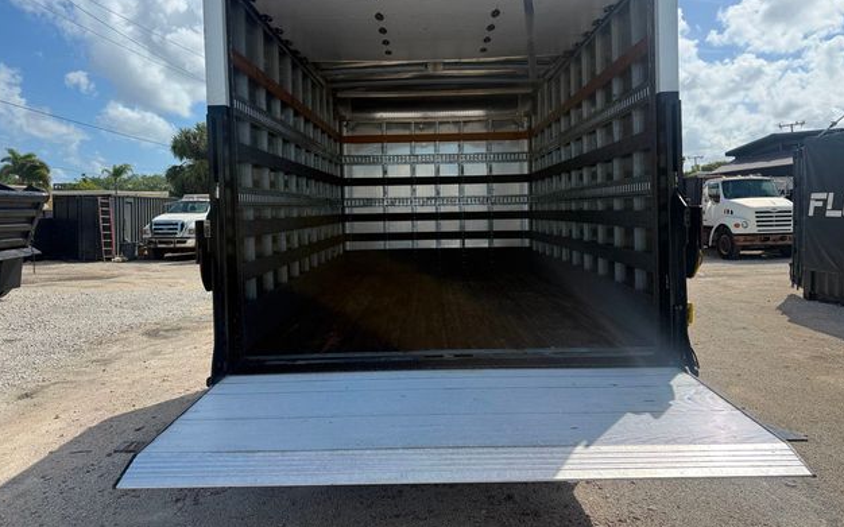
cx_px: 419
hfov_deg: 70.4
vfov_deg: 47.5
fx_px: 598
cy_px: 229
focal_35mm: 26
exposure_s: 1/7353
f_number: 1.78
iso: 100
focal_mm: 6.76
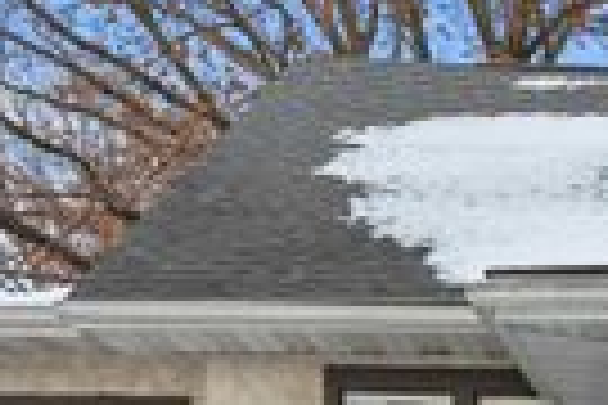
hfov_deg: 21.8
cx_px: 649
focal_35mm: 89
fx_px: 1503
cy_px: 511
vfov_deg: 14.8
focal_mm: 24
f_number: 9
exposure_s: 1/250
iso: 800
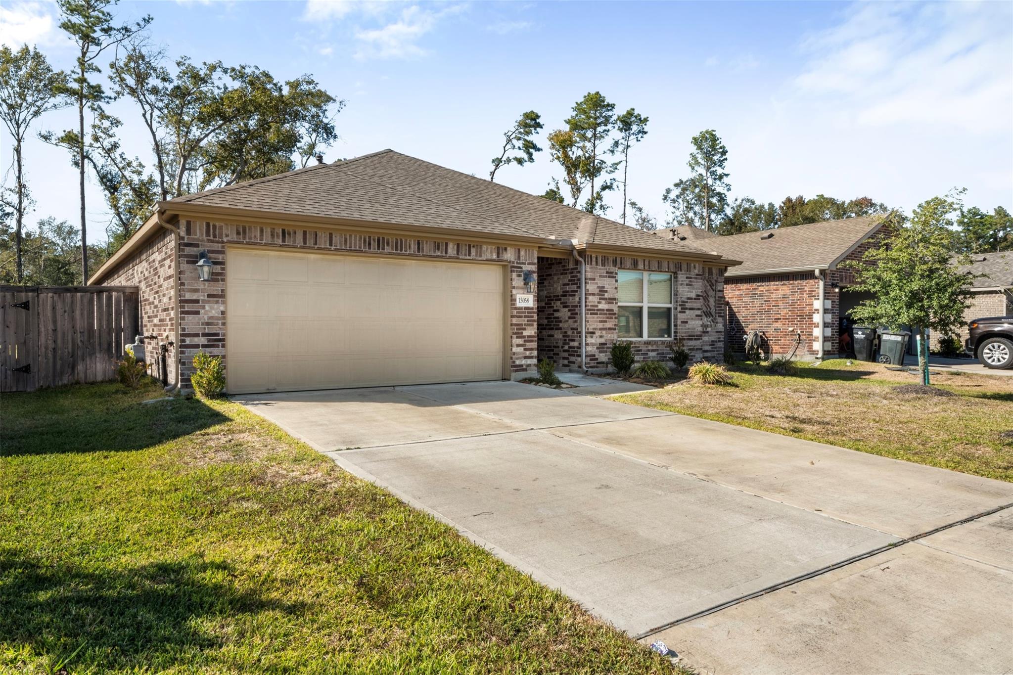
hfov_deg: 73.7
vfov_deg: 53.1
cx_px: 506
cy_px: 338
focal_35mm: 24
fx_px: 675
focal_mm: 24
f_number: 9
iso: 800
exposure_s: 1/30
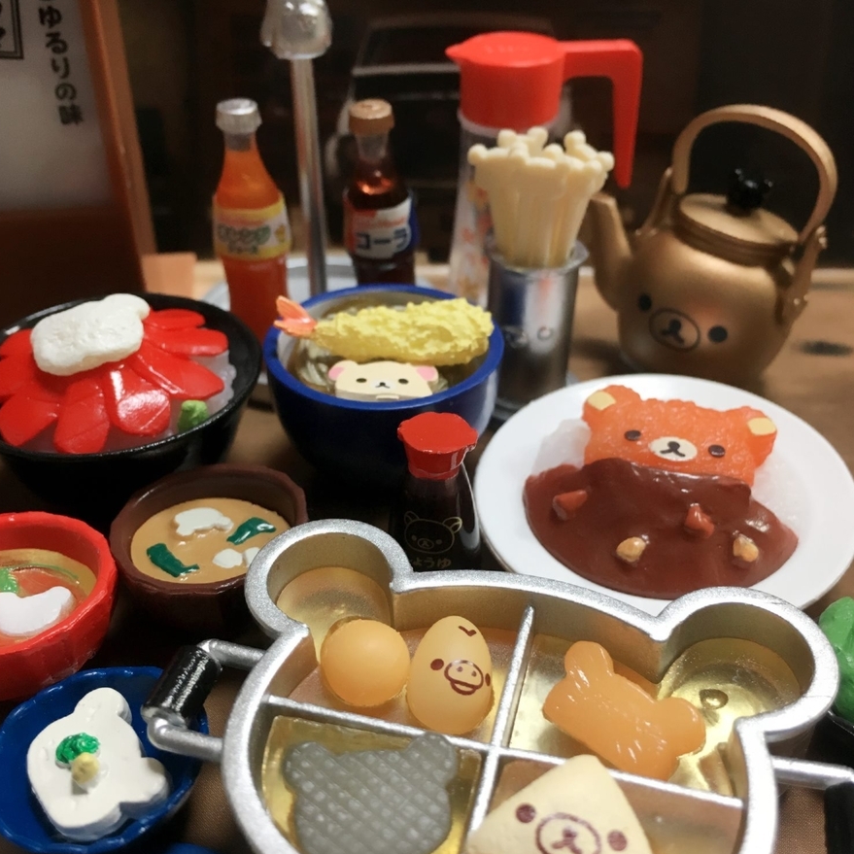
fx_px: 977
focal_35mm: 35
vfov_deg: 47.2
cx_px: 419
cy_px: 461
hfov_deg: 47.2
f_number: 2.2
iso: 100
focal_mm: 4.15
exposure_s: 1/30
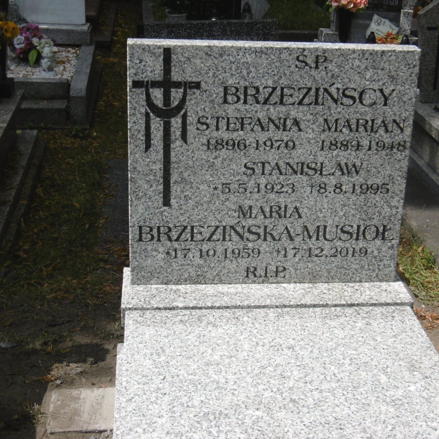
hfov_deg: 28.1
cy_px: 218
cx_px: 267
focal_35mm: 61
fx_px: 875
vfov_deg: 28.2
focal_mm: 9.2
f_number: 10.1
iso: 100
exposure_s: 1/250
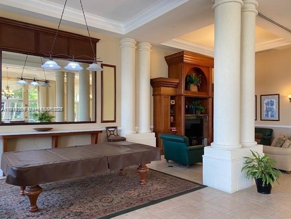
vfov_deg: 53.1
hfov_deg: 67.3
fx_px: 219
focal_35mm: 26
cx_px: 146
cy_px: 110
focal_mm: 4.25
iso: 80
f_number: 1.8
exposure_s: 1/60
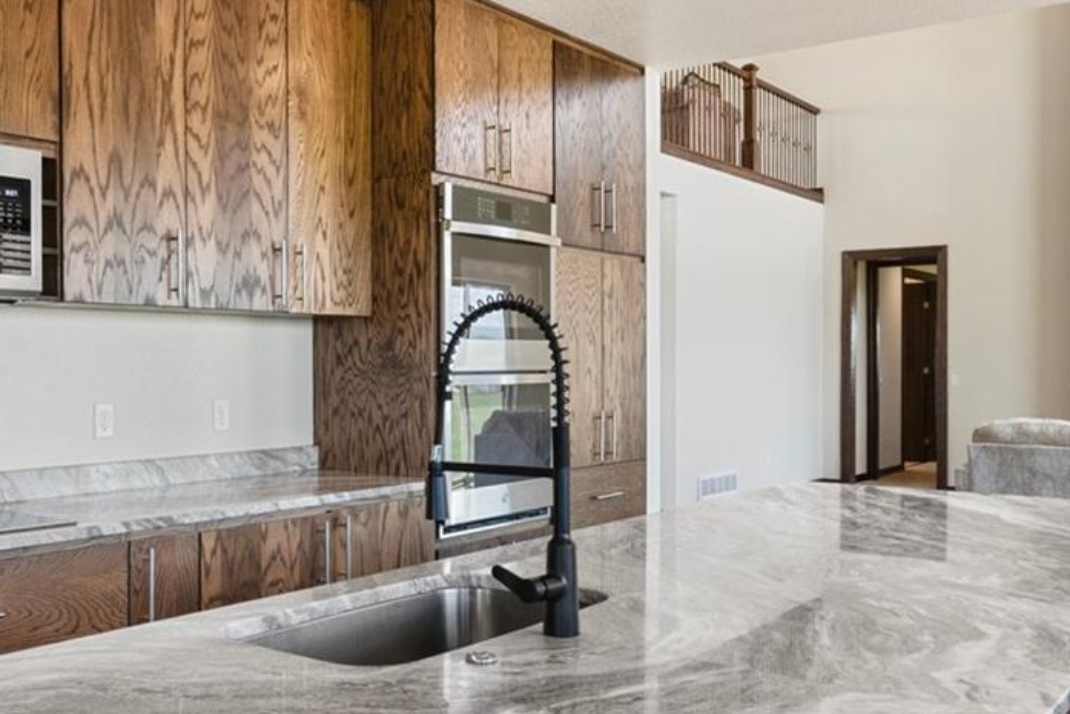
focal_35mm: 39
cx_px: 425
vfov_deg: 34.2
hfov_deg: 49.2
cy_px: 375
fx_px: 1159
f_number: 9
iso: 200
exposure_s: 1/10
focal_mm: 17
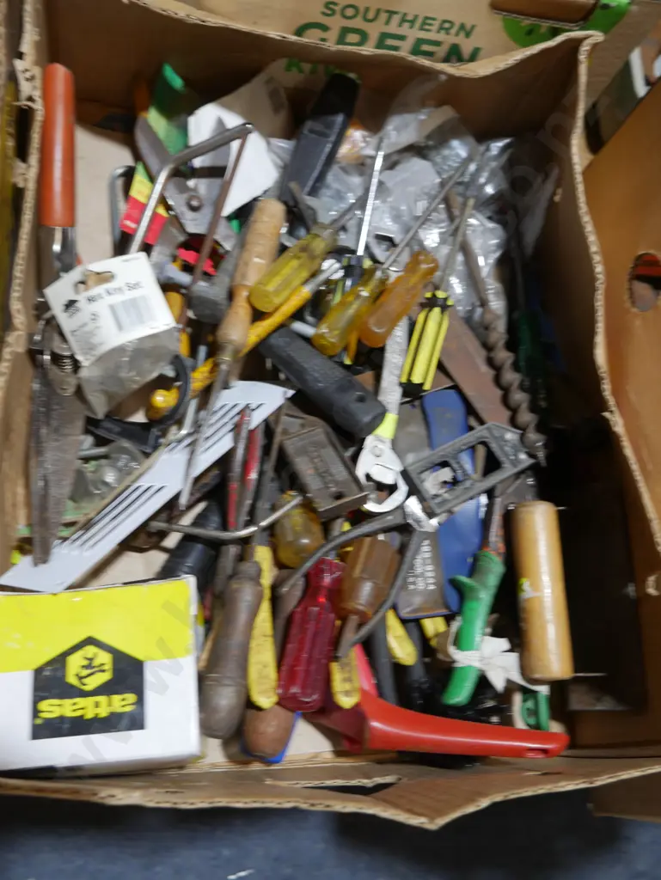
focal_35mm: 32
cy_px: 440
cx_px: 330
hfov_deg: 44.2
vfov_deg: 56.8
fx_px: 814
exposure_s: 1/60
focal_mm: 16
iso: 250
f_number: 3.6
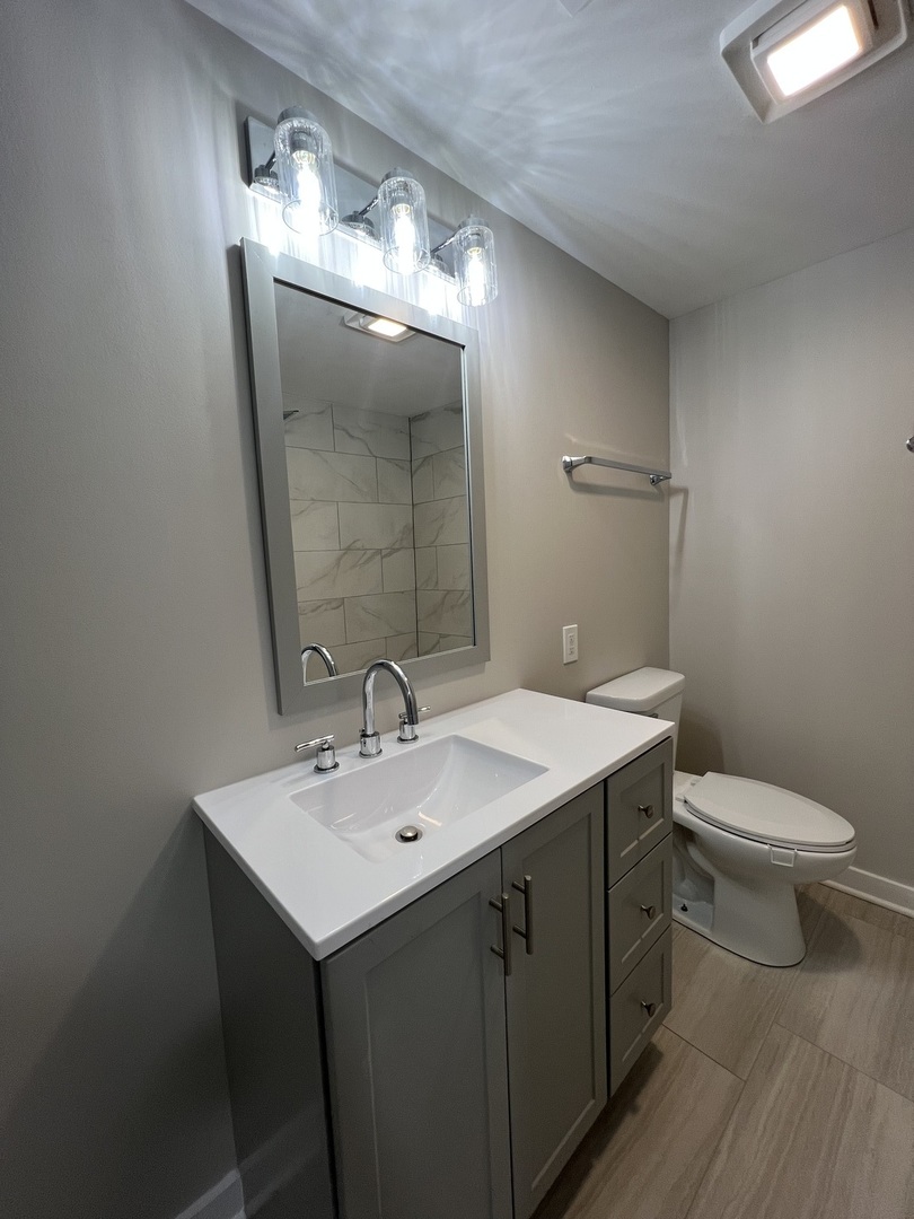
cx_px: 457
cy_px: 610
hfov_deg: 89.9
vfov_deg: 106.2
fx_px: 458
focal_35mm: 13
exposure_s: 1/120
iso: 100
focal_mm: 1.57
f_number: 1.8
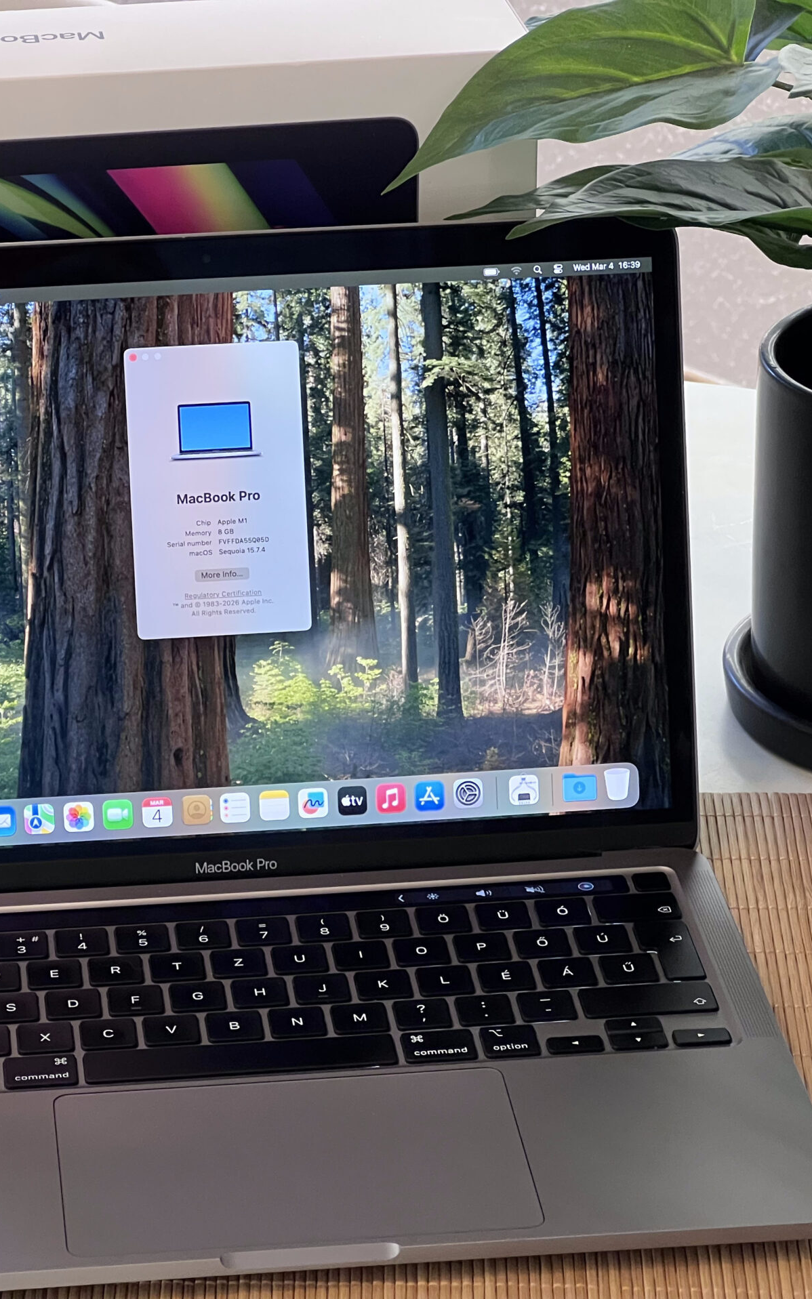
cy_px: 650
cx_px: 230
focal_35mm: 109
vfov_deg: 19.1
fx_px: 3860
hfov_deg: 12.0
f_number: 2.8
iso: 320
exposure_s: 1/60
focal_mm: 9
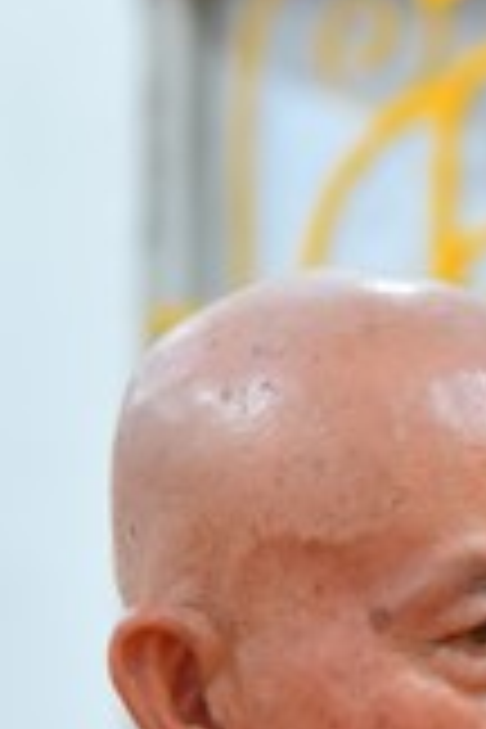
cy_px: 860
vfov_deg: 4.9
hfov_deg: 3.3
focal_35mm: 421
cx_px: 468
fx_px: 8525
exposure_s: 1/160
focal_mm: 105
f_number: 4.5
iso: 1600
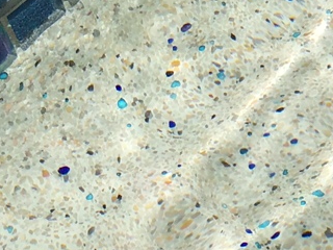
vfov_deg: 10.0
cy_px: 125
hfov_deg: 12.0
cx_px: 640
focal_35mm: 148
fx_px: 1424
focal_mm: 4.15
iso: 40
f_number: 2.2
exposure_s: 1/6849
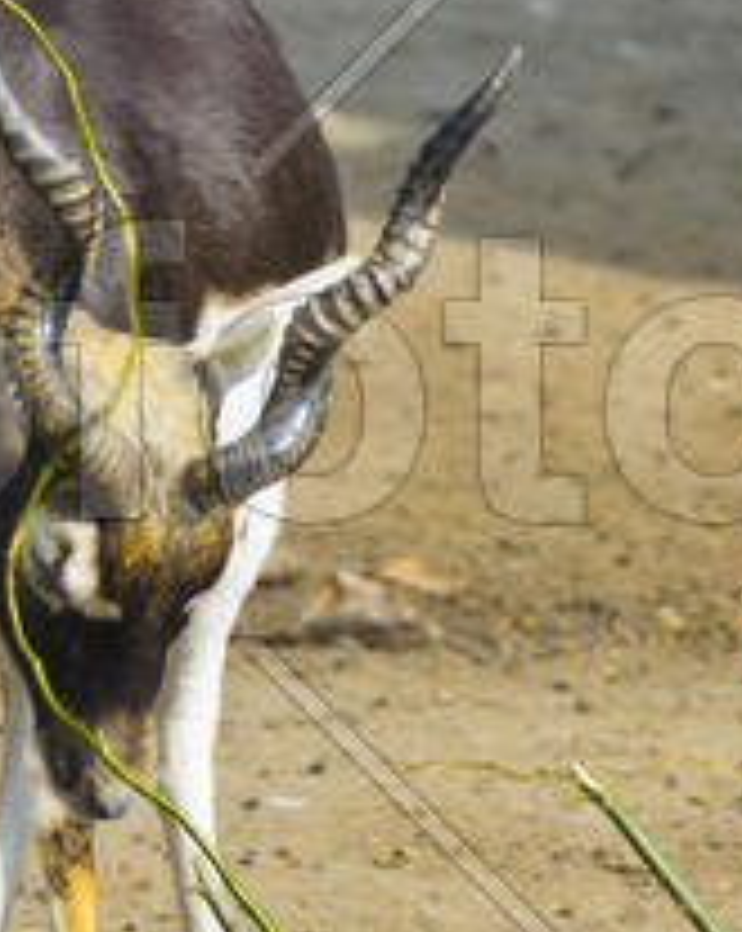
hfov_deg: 2.6
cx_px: 16
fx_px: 16287
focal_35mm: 592
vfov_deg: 3.3
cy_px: 410
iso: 100
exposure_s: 1/250
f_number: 5.6
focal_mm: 150
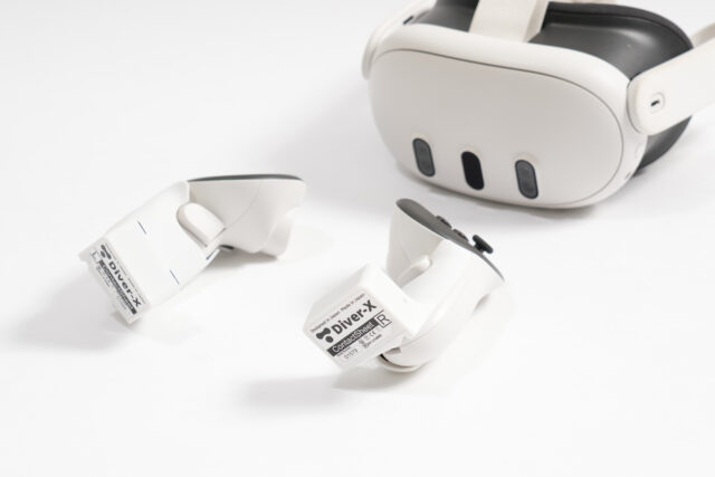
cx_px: 358
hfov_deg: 21.0
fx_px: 1927
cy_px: 238
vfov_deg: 14.1
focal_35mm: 97
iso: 250
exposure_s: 1/125
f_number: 8
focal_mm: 65
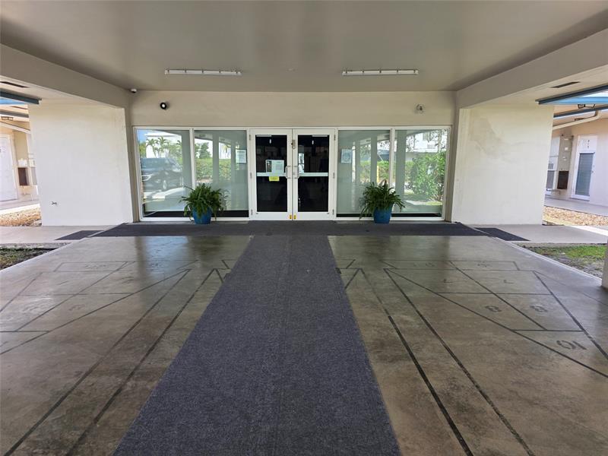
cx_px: 304
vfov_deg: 58.9
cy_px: 228
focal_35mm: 23
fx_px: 404
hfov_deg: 73.9
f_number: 1.7
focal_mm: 6.3
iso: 40
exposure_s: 1/180
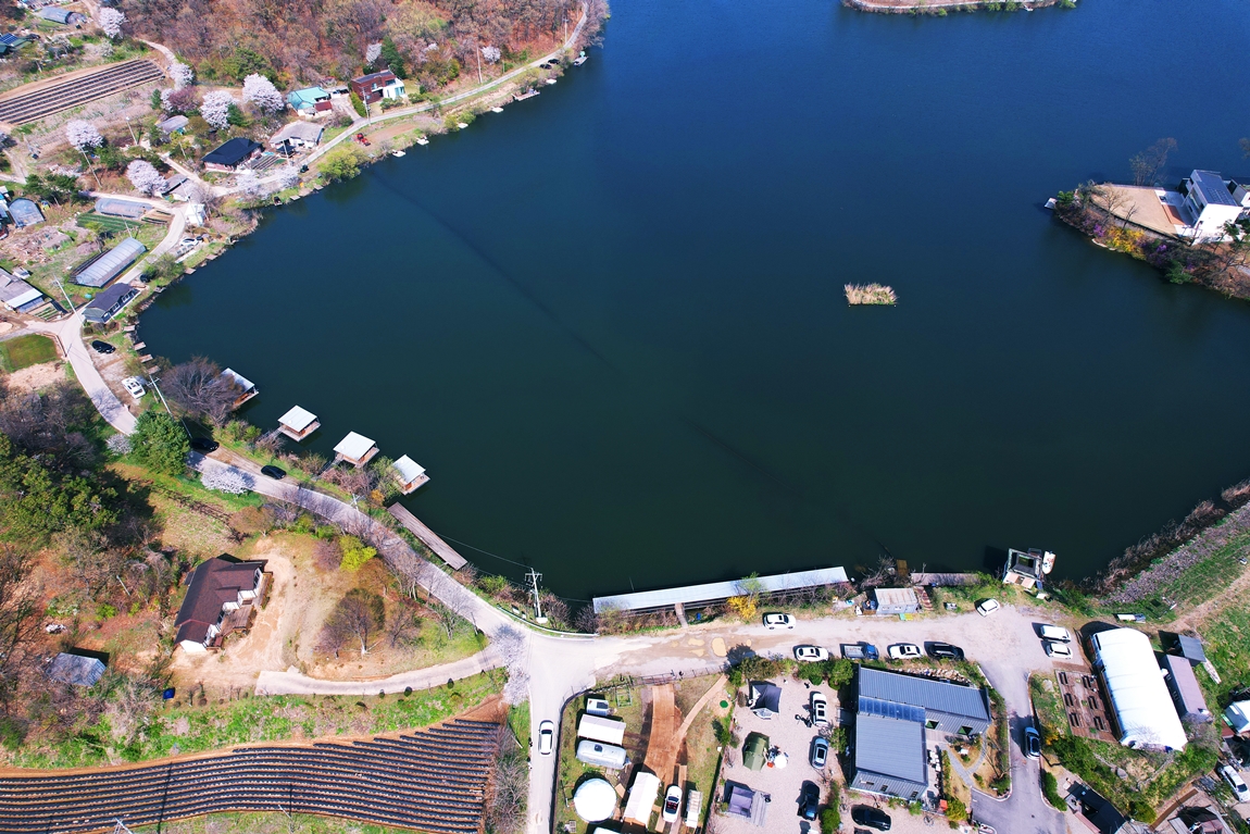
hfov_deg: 78.6
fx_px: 764
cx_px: 625
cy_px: 417
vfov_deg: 57.2
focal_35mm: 22
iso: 120
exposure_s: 1/1250
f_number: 2.8
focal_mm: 8.38
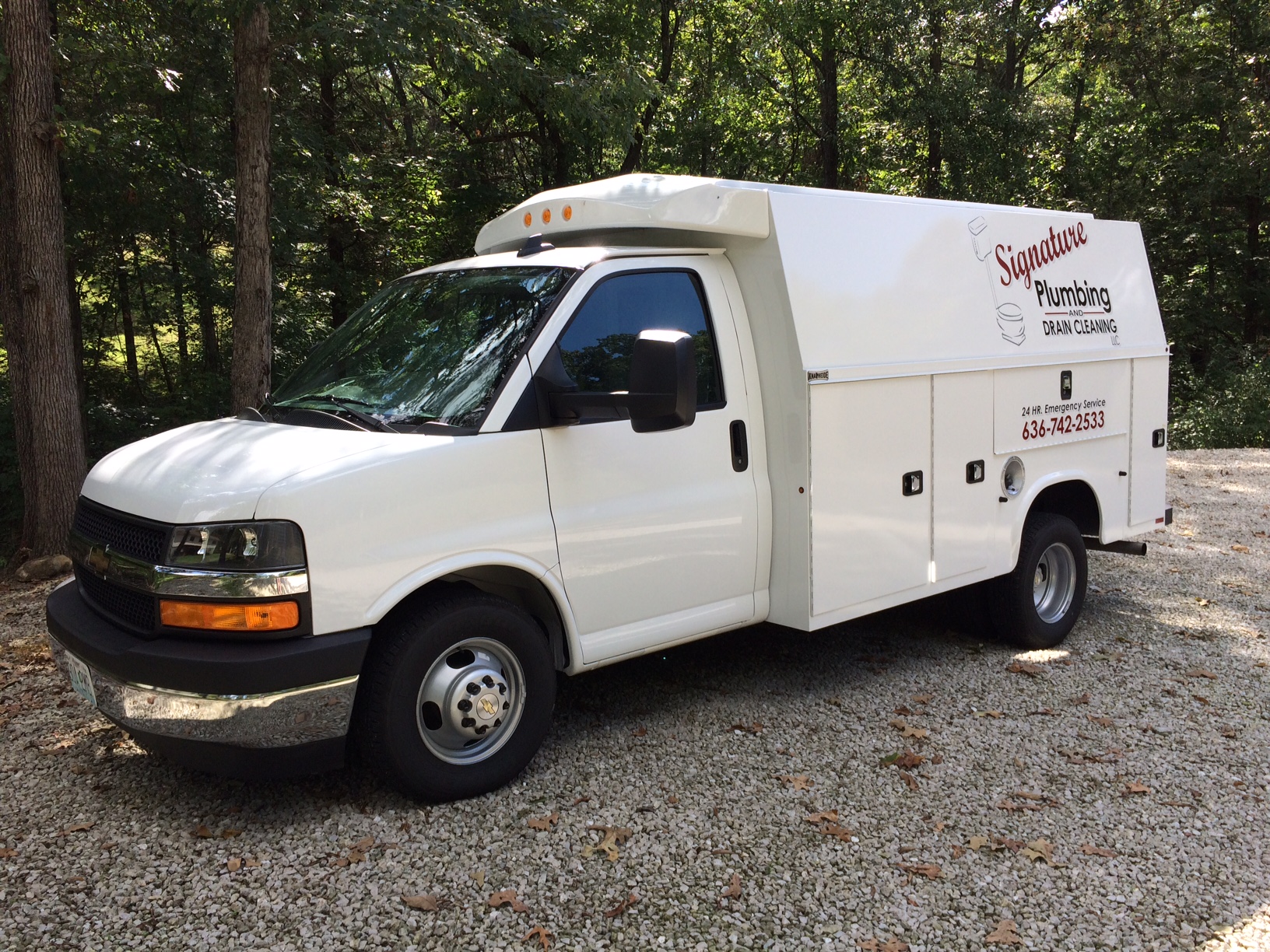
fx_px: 1064
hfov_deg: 61.7
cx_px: 635
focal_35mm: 29
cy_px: 476
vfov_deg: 48.2
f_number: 2.2
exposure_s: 1/641
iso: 32
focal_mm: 4.15
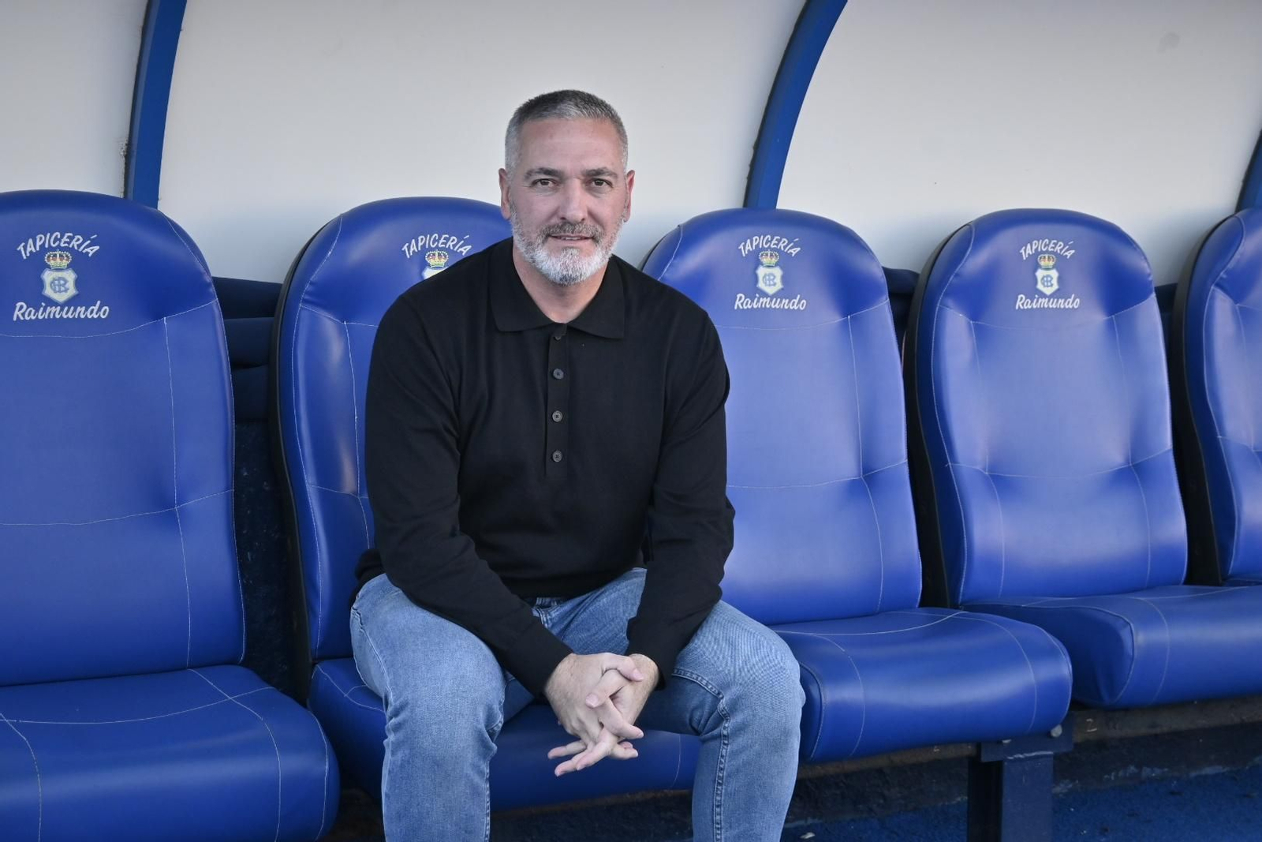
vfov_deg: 20.6
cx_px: 631
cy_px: 421
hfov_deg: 30.5
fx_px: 2314
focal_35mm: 66
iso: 800
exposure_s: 1/400
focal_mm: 44
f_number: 6
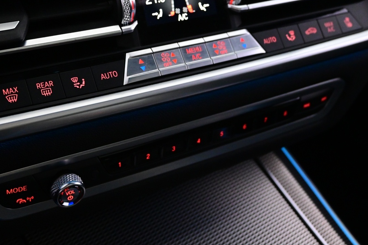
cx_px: 159
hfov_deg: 38.7
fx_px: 523
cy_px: 84
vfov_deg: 26.3
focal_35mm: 51
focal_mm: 22.5
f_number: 4
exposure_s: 1/40
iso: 2800
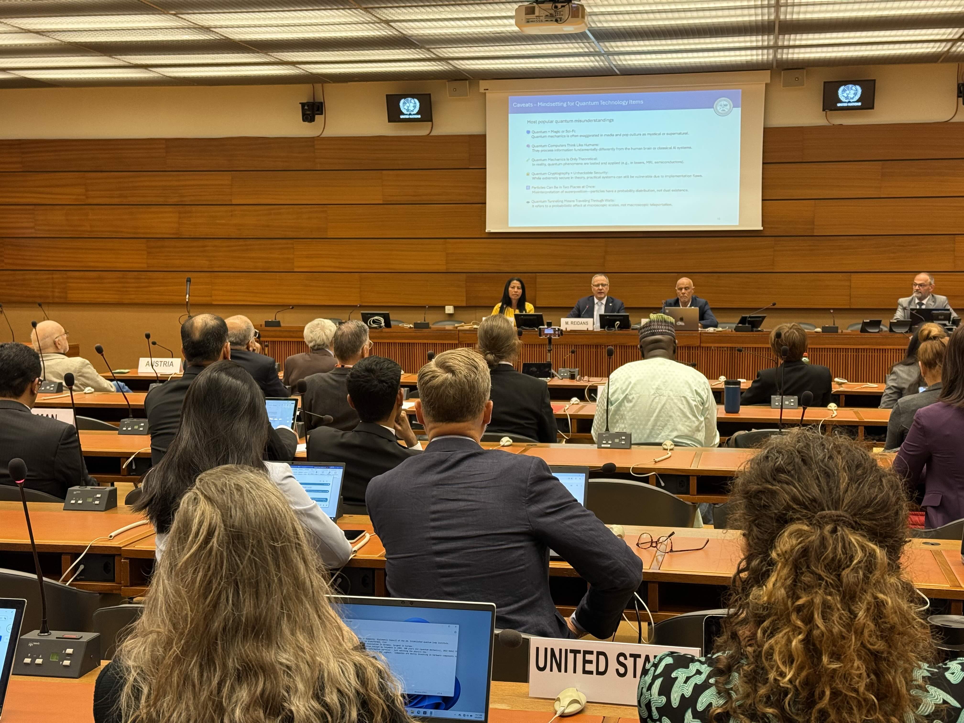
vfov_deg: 30.3
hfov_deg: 39.7
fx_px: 1337
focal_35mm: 48
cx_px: 482
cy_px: 362
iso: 100
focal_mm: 6.76
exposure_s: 1/50
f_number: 1.78
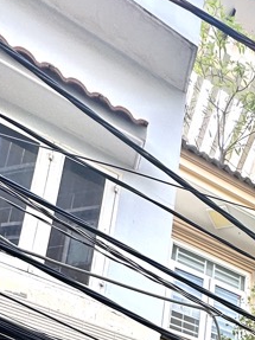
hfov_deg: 23.8
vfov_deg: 24.9
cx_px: 370
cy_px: 553
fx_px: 491
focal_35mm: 50
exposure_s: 1/162
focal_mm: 2.22
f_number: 2.2
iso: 40
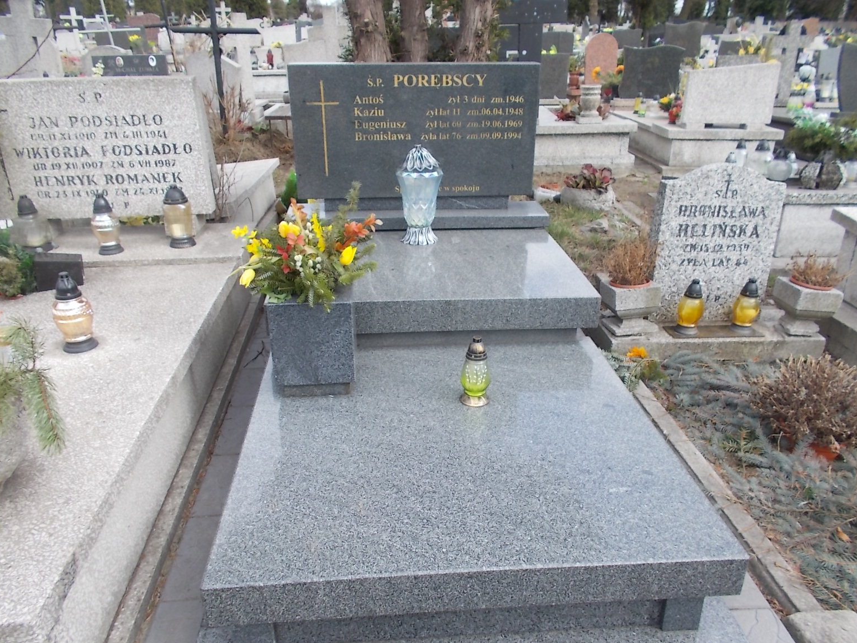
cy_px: 333
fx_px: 669
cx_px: 424
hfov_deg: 65.3
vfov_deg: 51.3
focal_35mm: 27
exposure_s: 1/250
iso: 80
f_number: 3.2
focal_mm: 4.6
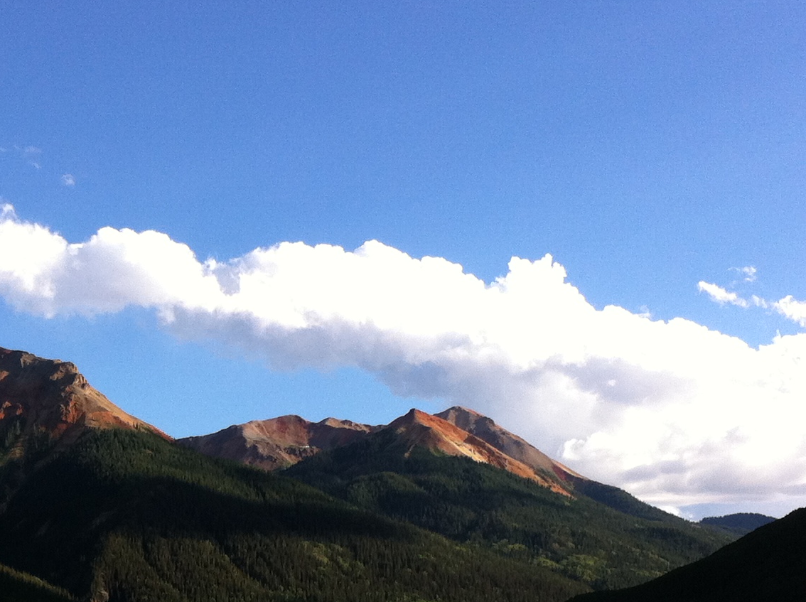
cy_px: 549
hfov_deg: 24.3
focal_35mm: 80
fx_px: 1860
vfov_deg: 18.1
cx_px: 232
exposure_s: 1/670
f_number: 2.8
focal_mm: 3.85
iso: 80
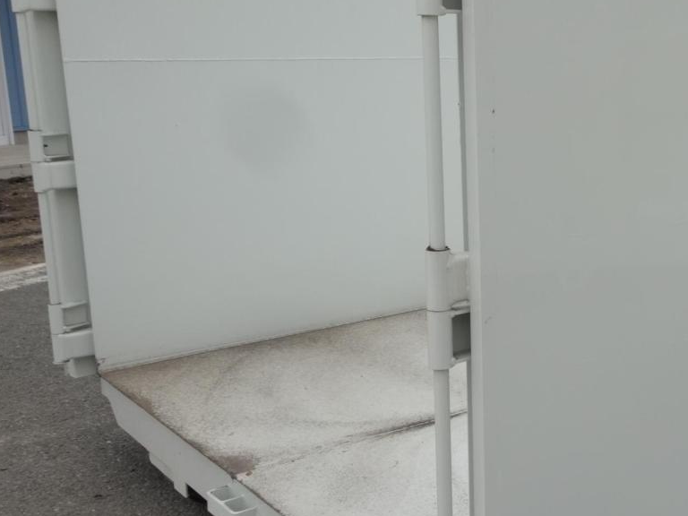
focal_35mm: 50
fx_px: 994
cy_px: 241
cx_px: 711
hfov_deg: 34.3
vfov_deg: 29.1
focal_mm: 4.25
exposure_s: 1/500
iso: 80
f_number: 3.5
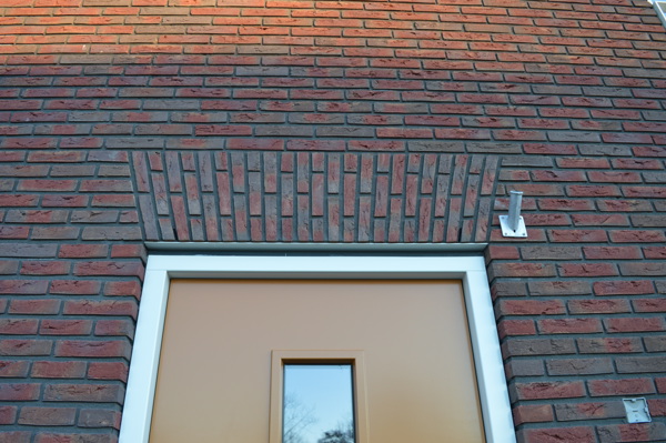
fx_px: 499
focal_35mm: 27
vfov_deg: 47.9
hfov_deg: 67.4
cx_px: 333
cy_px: 222
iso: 400
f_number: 5.6
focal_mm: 18
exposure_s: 1/125
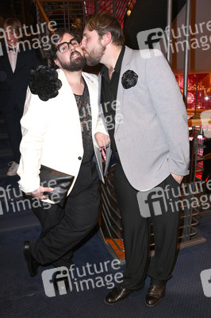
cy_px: 159
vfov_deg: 65.5
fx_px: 247
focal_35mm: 28
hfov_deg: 46.3
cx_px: 106
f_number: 5.6
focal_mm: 28
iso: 5000
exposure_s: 1/160
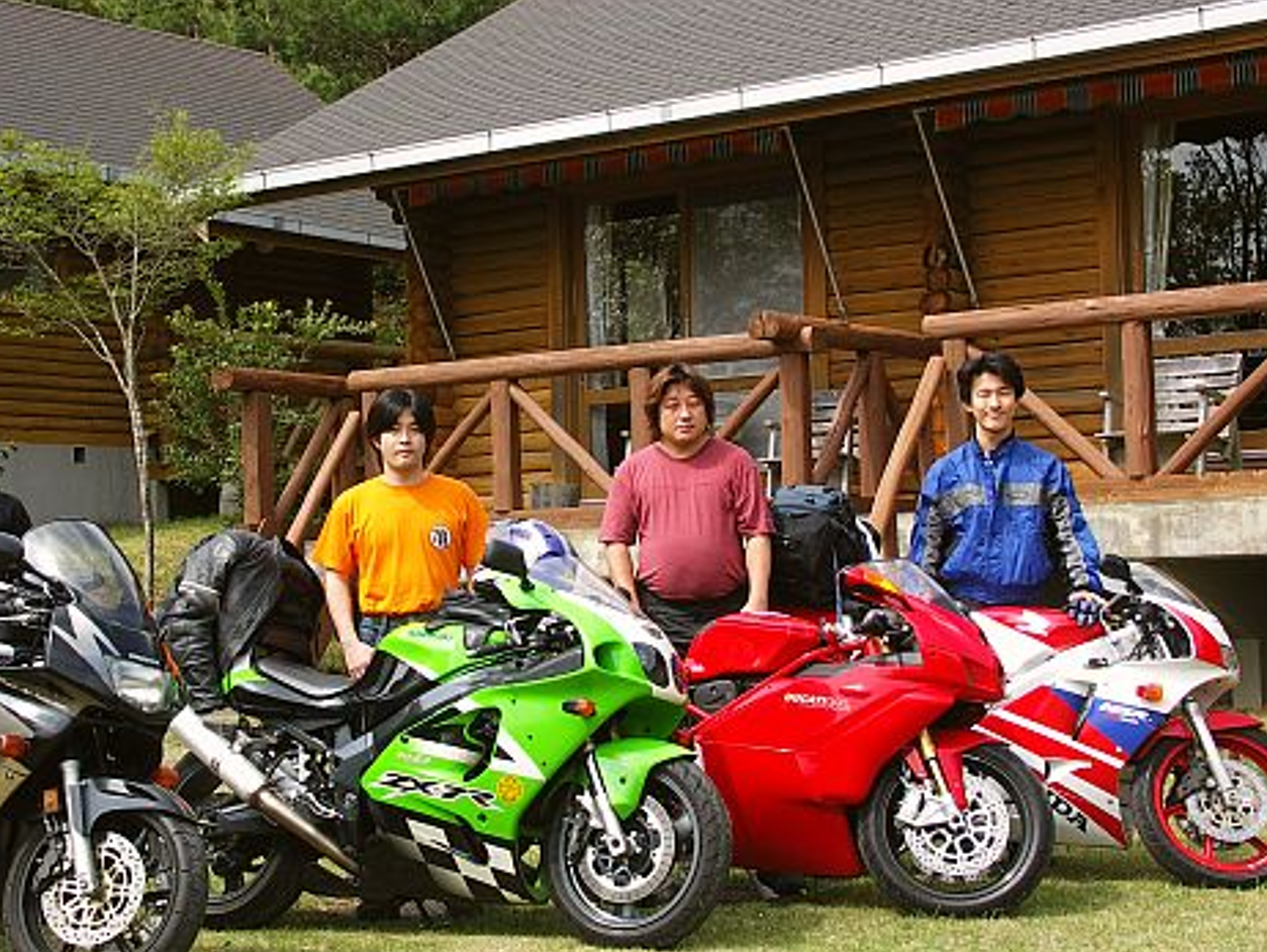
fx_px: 2637
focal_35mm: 72
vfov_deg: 20.5
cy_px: 469
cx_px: 496
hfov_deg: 27.0
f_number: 5
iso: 50
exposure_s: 1/160
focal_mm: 13.5
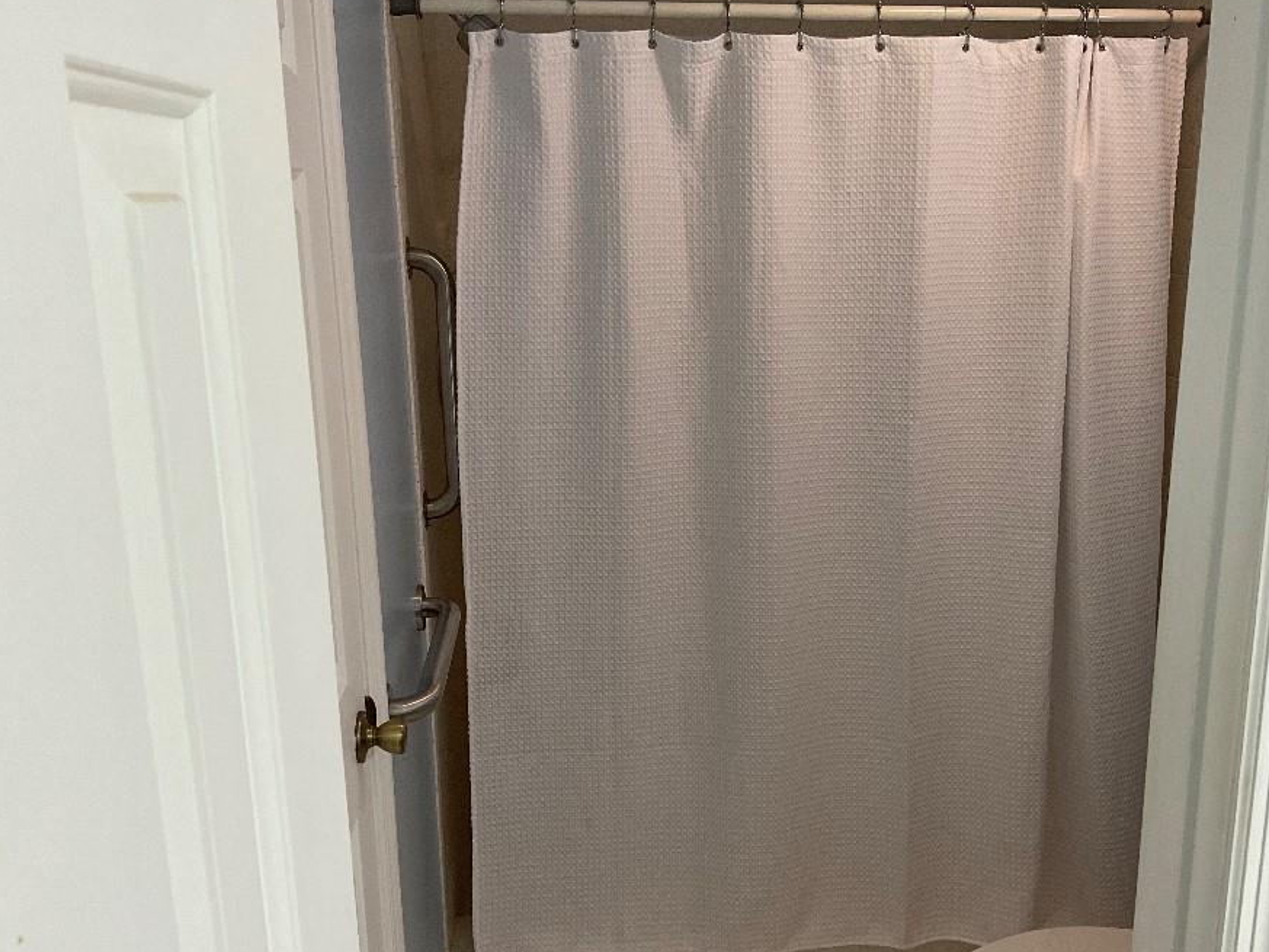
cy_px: 516
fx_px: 1247
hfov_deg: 53.7
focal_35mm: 34
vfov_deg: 41.8
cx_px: 740
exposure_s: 1/60
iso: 50
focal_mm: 3
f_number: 1.8
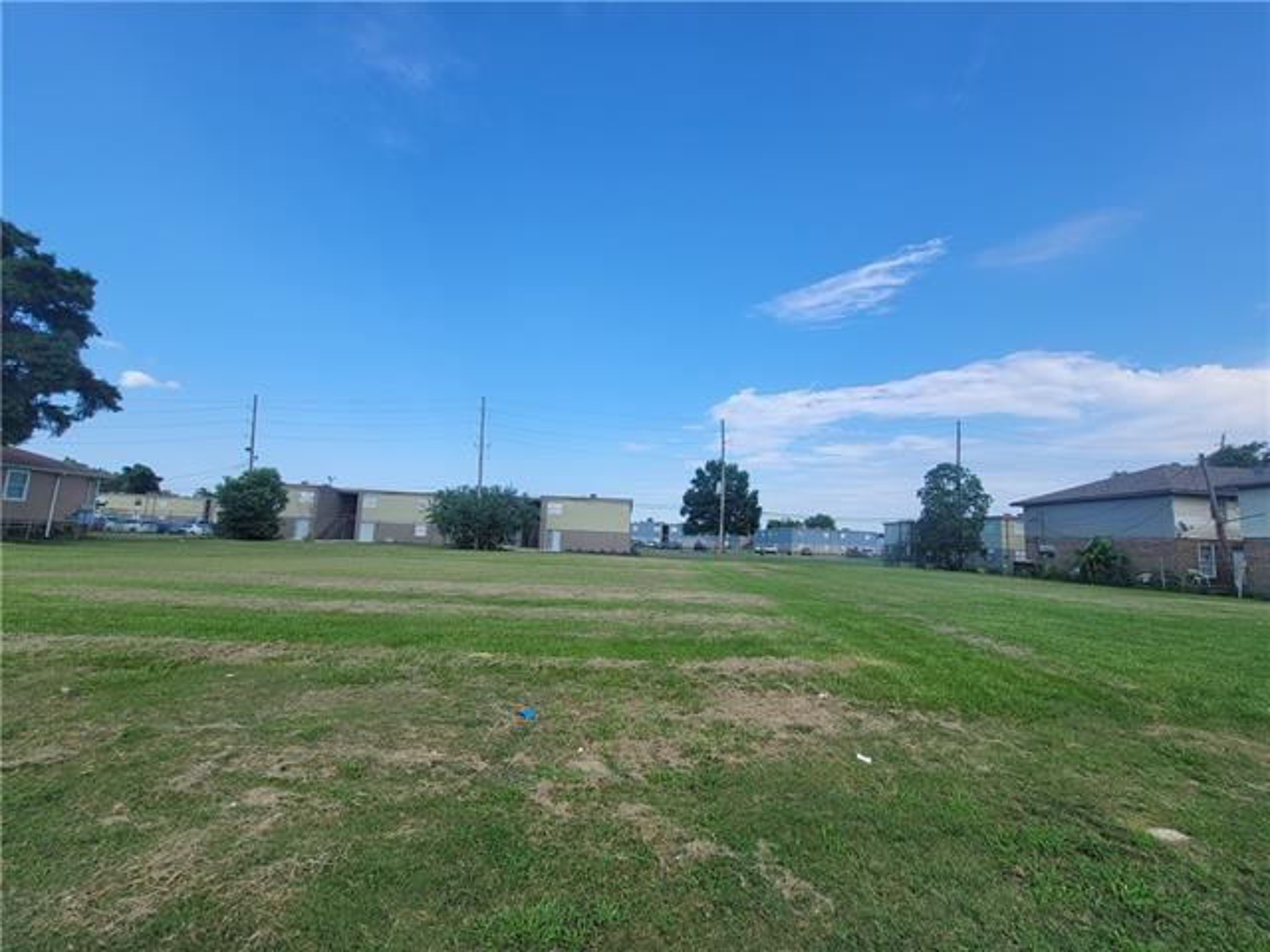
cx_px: 635
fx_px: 477
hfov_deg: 106.2
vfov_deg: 89.9
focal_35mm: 13
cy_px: 476
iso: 64
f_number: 2.2
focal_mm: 2.2
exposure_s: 1/1135
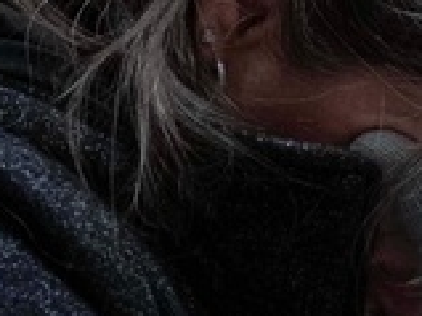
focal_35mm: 974
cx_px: 88
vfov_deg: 1.5
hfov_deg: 2.0
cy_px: 222
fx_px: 11865
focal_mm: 157
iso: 4000
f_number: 3.5
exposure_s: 1/320
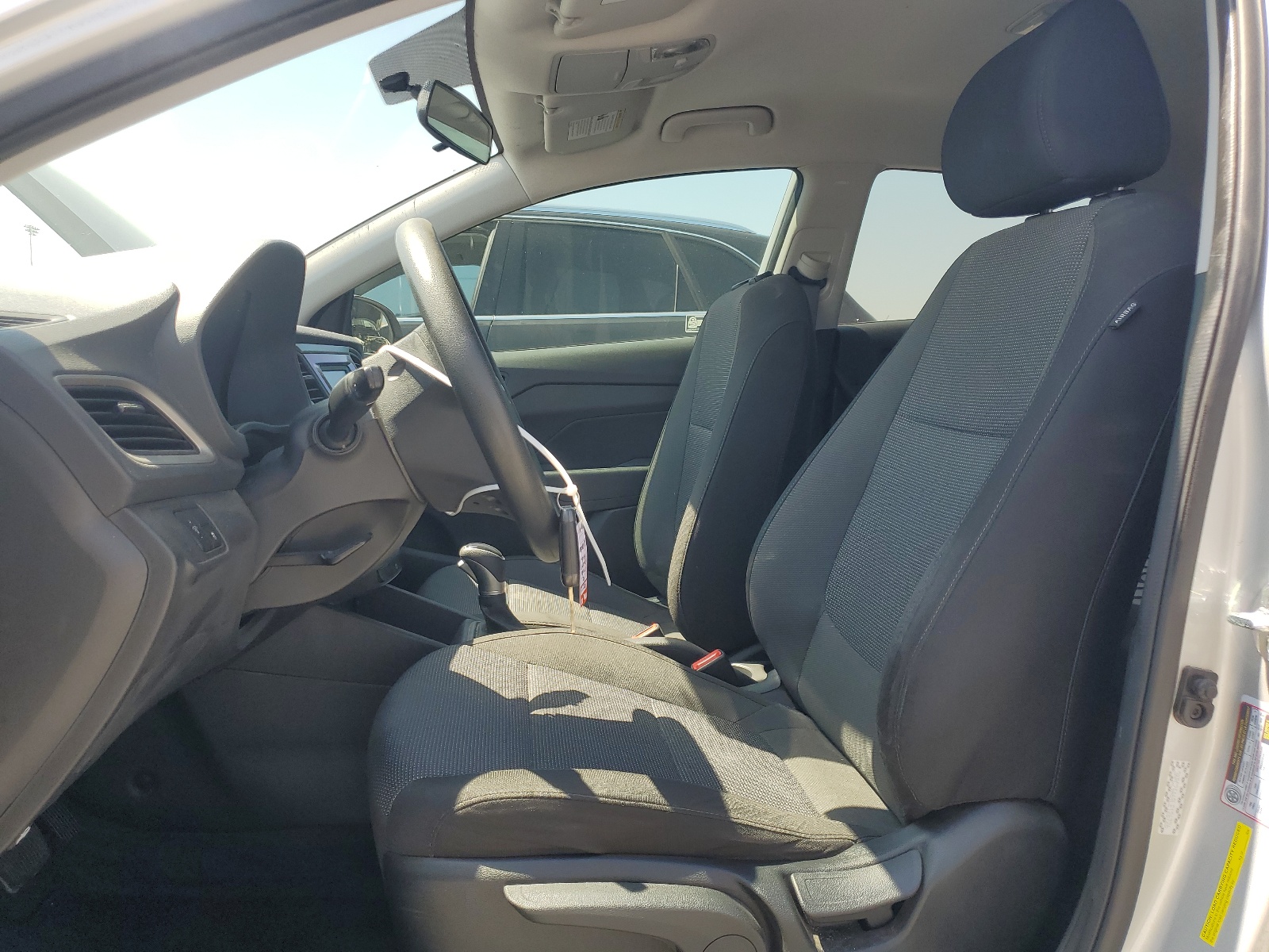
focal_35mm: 26
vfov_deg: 53.1
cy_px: 476
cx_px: 634
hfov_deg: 67.3
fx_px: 953
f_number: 1.5
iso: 50
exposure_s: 1/625
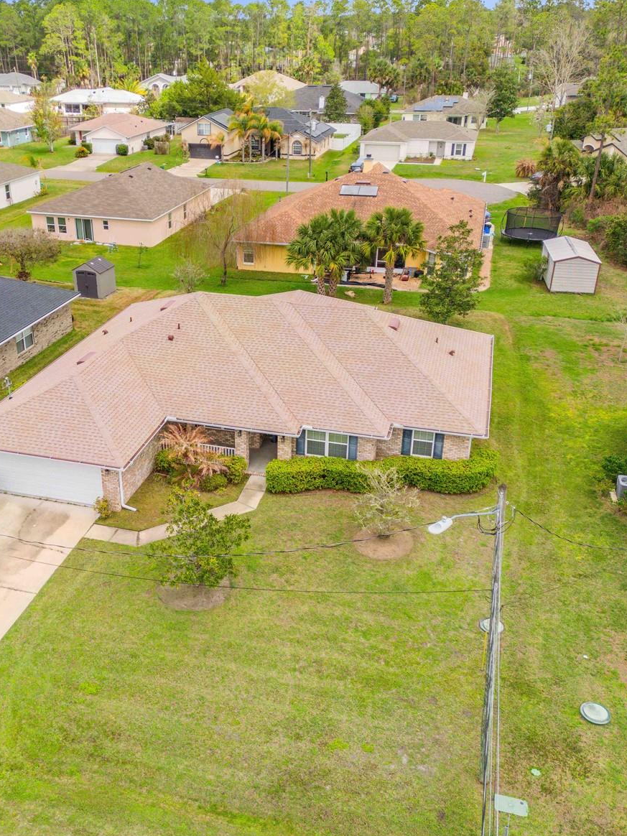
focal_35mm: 33
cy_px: 407
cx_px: 233
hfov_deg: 42.6
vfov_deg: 55.3
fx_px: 797
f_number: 1.7
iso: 140
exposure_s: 1/1600
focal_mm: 6.72
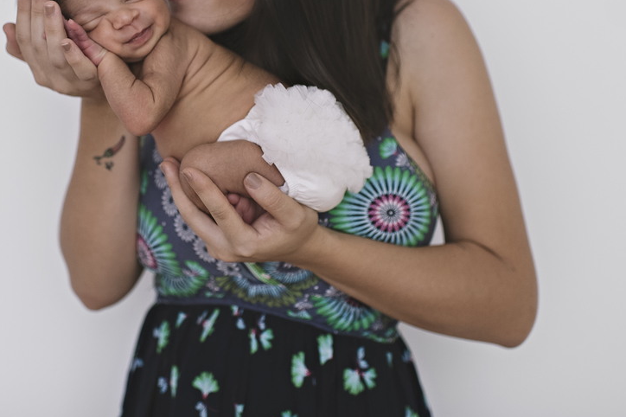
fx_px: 1008
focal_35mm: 58
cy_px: 80
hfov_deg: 34.3
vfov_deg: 23.0
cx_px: 237
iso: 200
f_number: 2.2
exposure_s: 1/250
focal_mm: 35
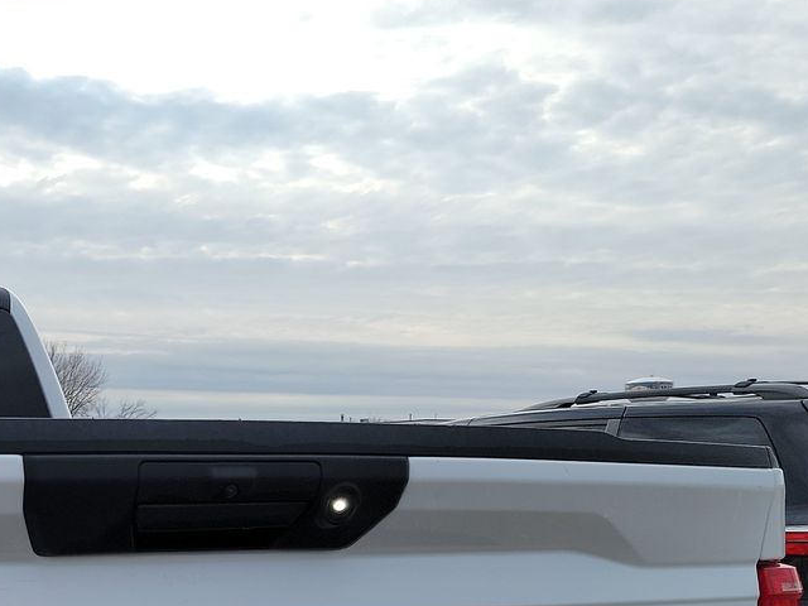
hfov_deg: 29.8
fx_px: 1401
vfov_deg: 23.1
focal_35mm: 60
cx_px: -14
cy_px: 648
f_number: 1.8
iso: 50
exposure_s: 1/682
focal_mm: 6.7
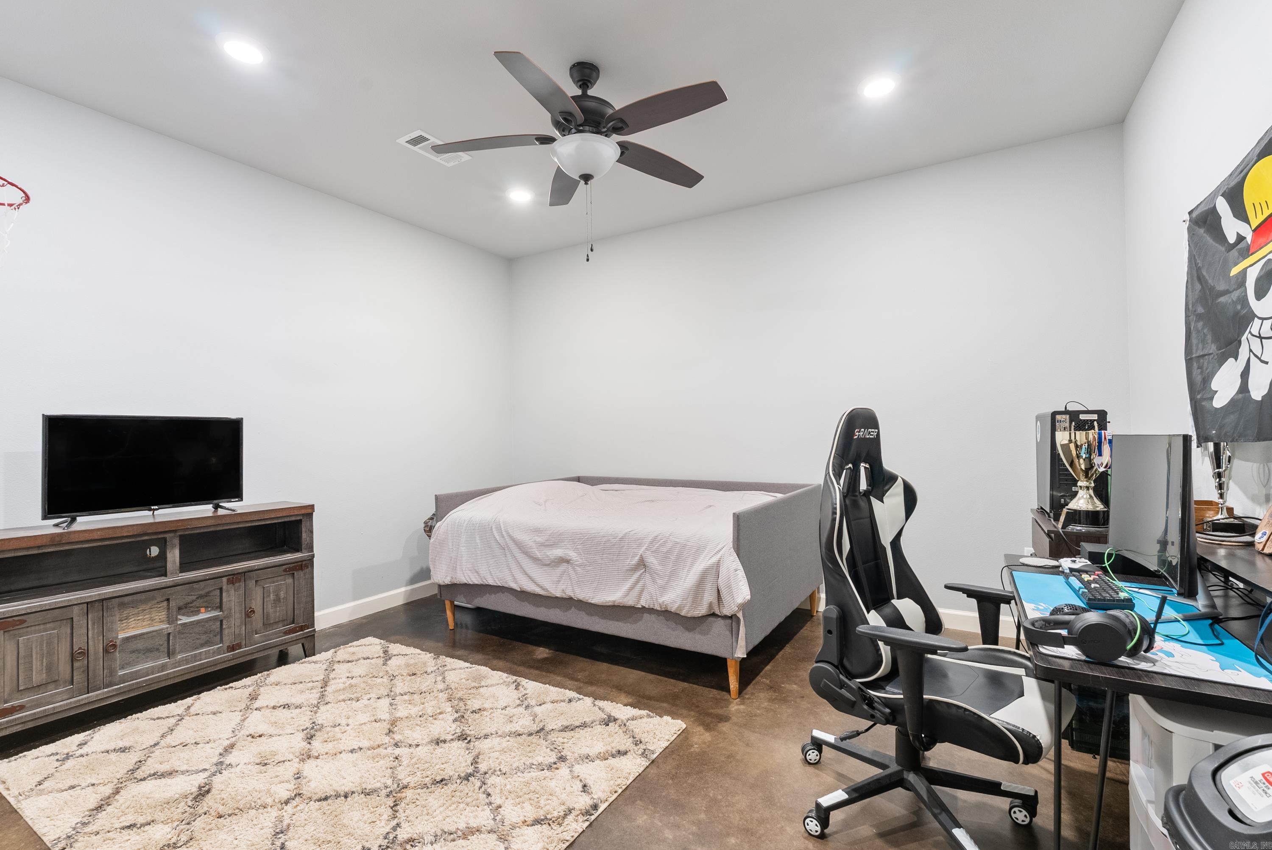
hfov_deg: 96.7
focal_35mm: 16
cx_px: 636
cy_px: 425
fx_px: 566
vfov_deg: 73.8
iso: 250
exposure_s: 2
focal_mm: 16
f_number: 9
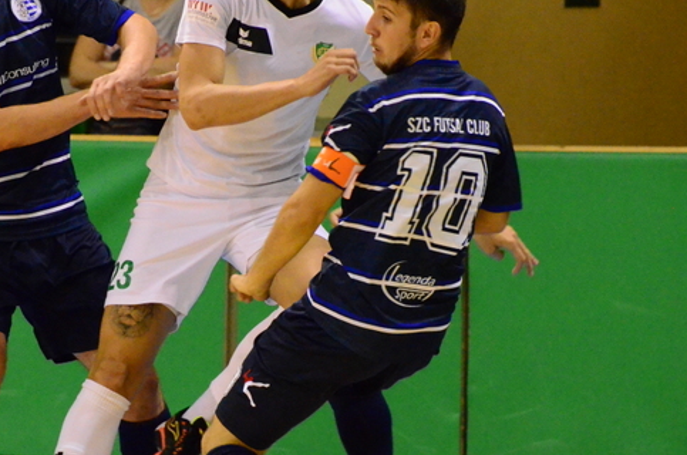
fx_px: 9466
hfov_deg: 4.2
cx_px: 142
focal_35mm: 497
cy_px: 196
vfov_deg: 2.8
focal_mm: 200
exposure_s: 1/400
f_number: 5.6
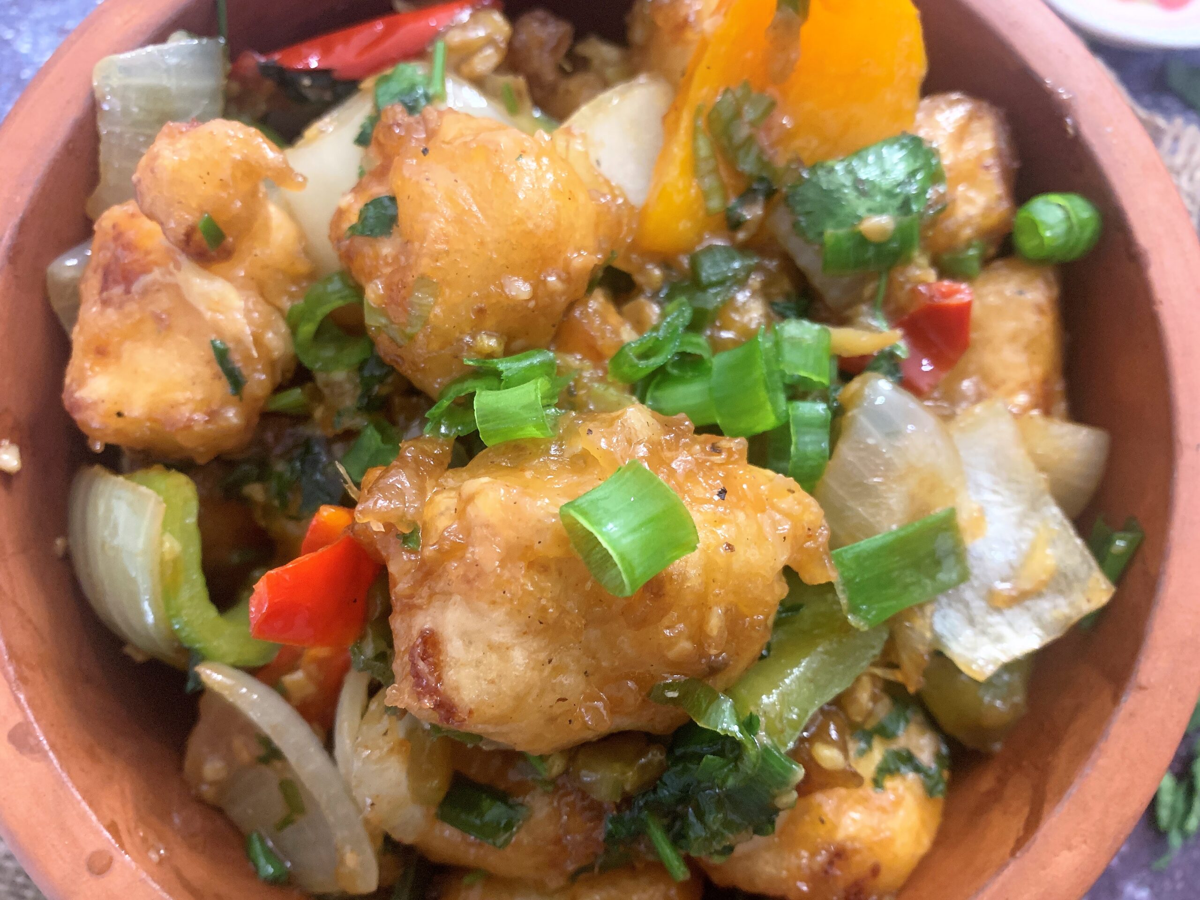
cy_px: 450
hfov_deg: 67.3
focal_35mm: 26
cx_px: 600
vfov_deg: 53.1
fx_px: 901
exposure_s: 1/25
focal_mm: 4.25
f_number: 1.8
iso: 320
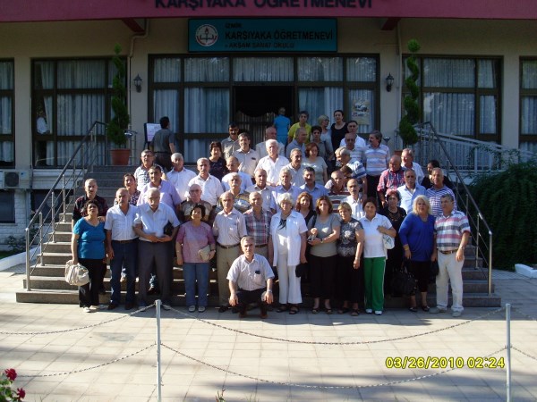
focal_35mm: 38
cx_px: 268
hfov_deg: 49.0
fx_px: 589
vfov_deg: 37.7
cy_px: 201
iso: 80
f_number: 7.7
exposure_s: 1/90
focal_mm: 6.3
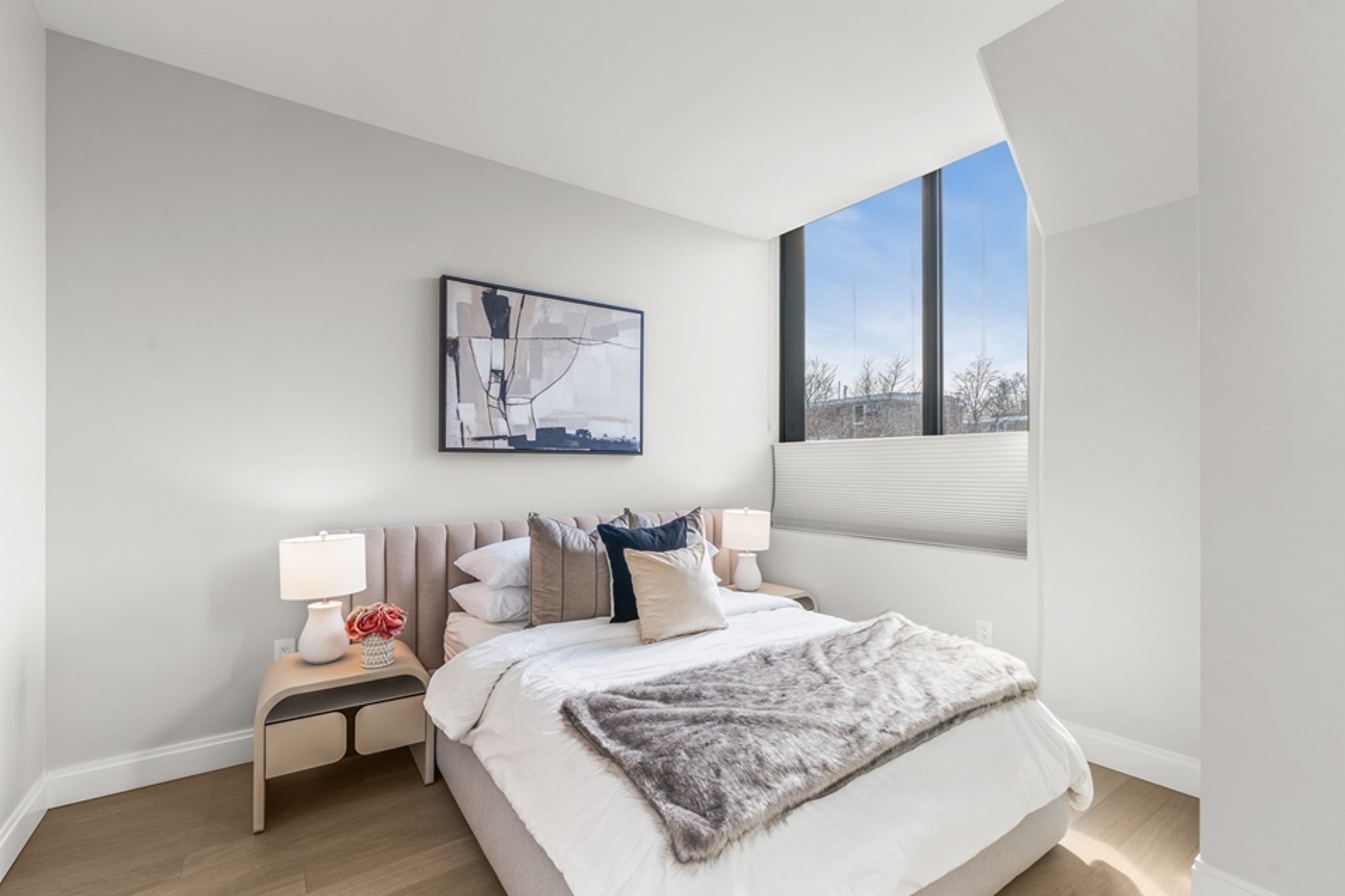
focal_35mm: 15
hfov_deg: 100.4
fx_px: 560
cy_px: 473
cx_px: 674
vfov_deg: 77.2
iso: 100
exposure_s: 1/10
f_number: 10
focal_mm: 14
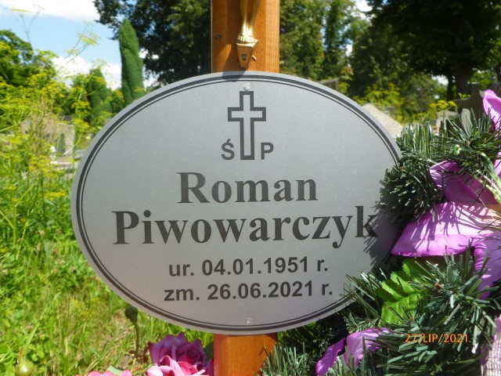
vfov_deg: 49.7
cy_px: 188
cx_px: 250
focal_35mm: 28
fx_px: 405
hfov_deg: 63.4
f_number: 3.3
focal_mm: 5
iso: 100
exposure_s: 1/640
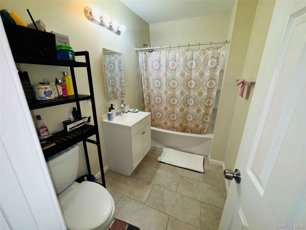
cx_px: 153
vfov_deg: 85.7
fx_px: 124
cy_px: 115
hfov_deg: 102.1
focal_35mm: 14
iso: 125
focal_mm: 2.22
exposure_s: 1/120
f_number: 2.2
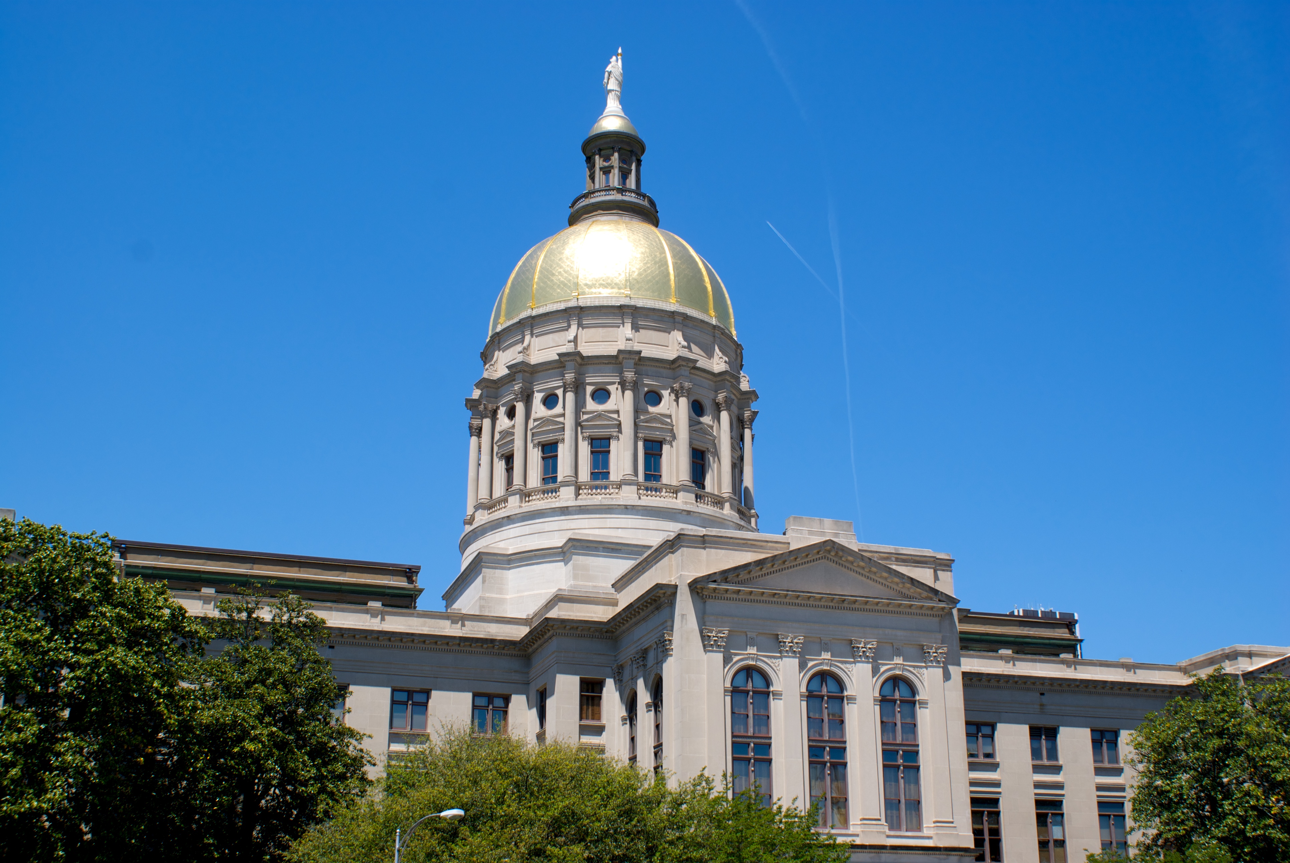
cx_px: 645
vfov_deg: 32.0
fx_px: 1506
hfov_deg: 46.4
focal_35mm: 42
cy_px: 432
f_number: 9
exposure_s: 1/250
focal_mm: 28
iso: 80
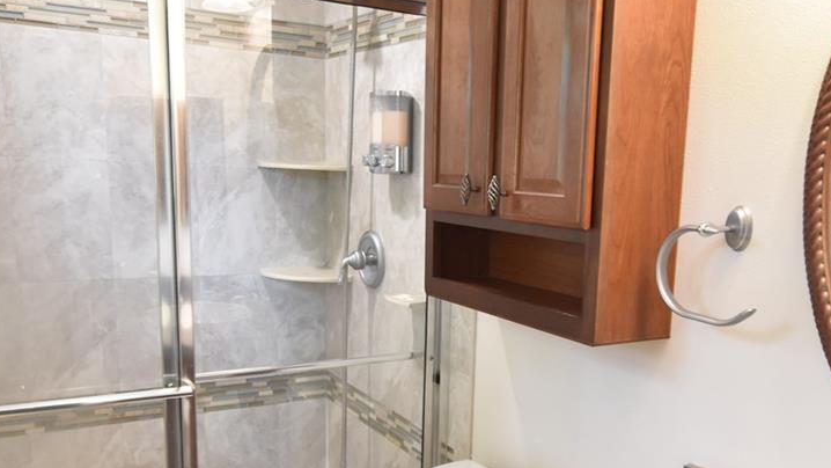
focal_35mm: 35
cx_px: 487
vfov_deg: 33.3
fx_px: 771
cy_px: 328
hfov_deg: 56.3
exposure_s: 1/60
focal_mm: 10
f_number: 3.5
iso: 800
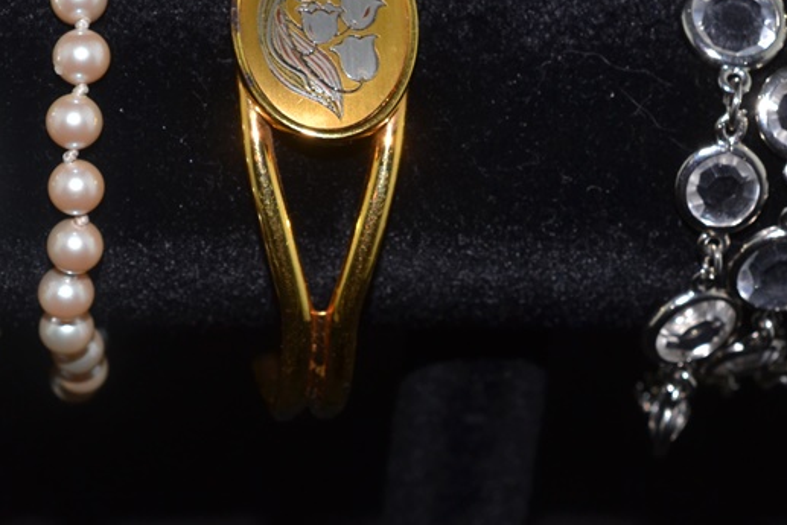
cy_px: 196
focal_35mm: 116
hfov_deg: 17.6
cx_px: 384
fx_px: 2536
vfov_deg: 11.8
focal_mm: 40
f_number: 8
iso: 100
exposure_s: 1/60
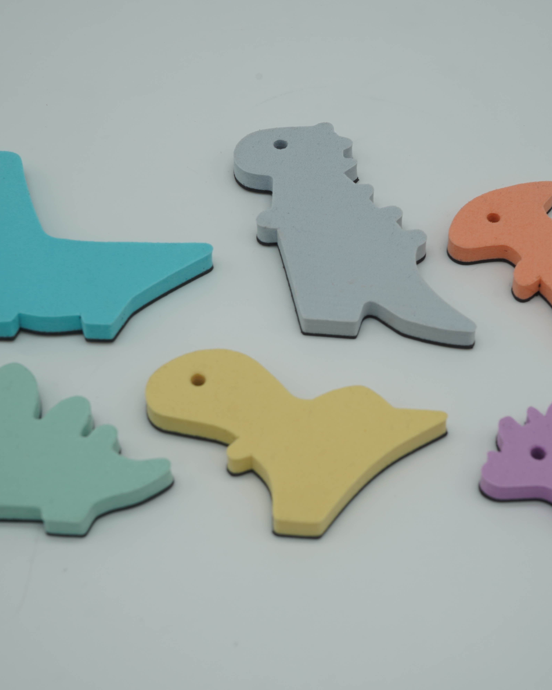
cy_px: 345
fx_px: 1470
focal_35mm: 72
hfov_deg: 21.2
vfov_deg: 26.4
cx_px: 313
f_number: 13
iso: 100
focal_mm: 51
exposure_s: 1/40
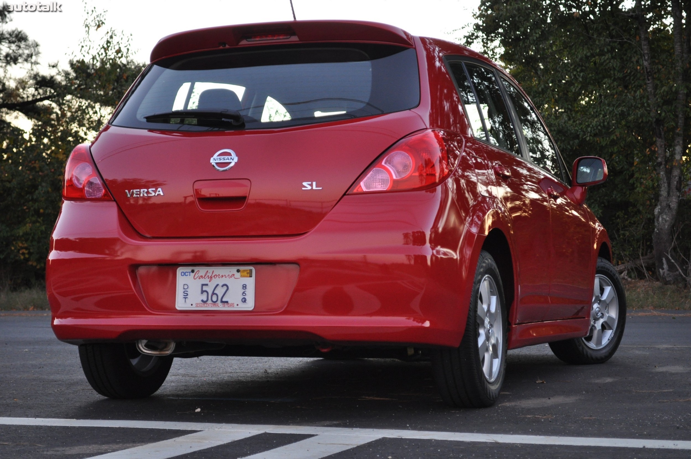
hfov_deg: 28.1
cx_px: 346
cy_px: 230
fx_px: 1380
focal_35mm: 72
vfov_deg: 18.9
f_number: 5.6
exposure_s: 1/30
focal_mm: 48
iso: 800
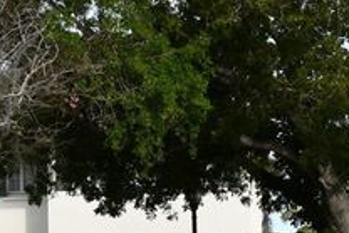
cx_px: -149
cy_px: 225
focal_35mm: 172
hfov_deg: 11.5
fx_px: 1669
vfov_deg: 8.0
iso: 160
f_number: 8
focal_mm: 28
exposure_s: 1/250
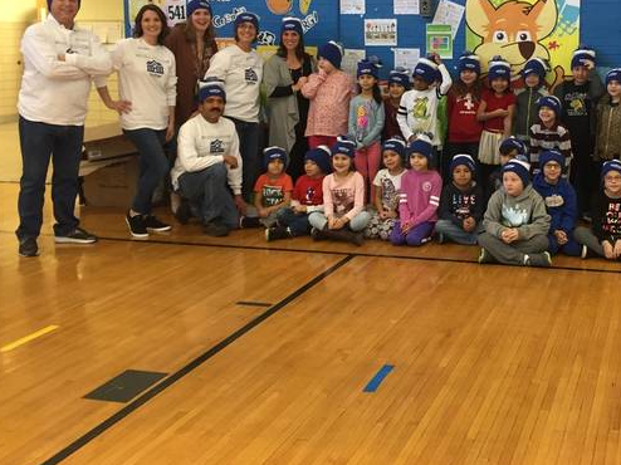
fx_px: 843
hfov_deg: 39.3
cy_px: 131
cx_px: 468
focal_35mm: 47
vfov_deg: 30.5
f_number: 2.2
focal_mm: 4.15
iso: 100
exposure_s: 1/30
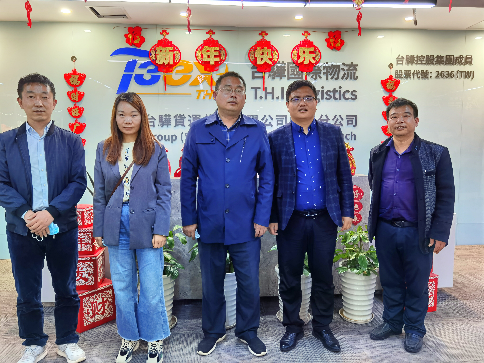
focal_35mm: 27
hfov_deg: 65.3
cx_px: 242
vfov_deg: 51.4
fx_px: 378
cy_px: 182
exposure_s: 1/50
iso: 125
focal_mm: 6.71
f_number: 1.9
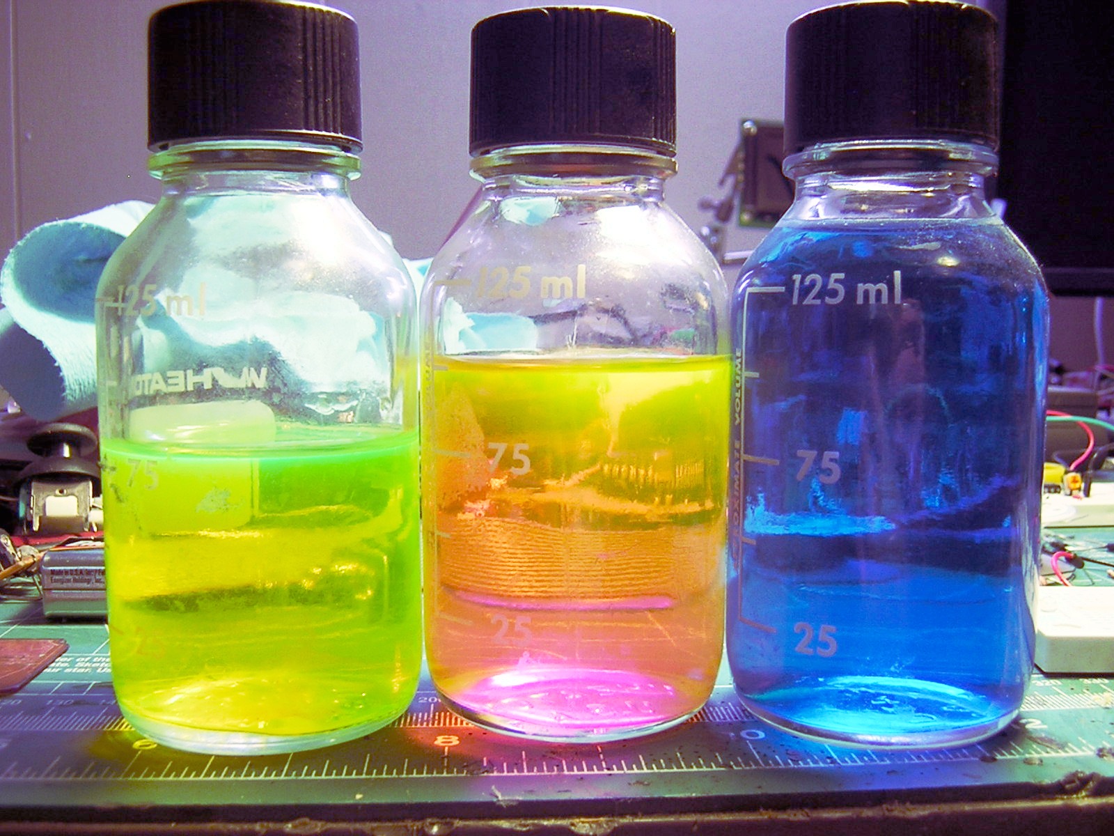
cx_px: 557
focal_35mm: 36
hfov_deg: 51.4
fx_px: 1159
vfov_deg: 39.7
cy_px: 418
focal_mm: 4.7
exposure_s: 1/7.5
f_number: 2.6
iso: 100
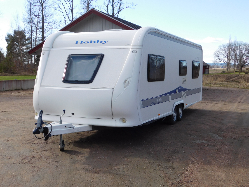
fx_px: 324
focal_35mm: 45
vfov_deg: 32.2
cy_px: 94
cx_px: 124
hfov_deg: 42.1
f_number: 3.7
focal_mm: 8
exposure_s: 1/500
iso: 125
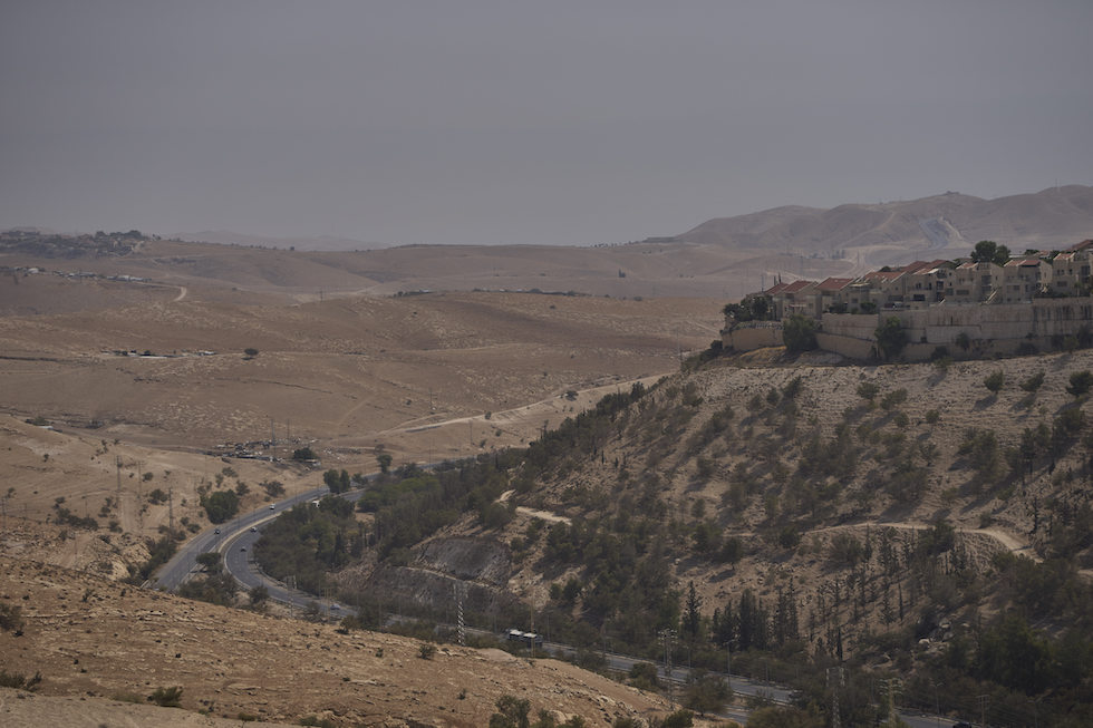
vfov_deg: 12.9
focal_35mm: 106
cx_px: 546
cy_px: 364
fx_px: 3218
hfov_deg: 19.3
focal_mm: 106
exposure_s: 1/8000
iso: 200
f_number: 3.5
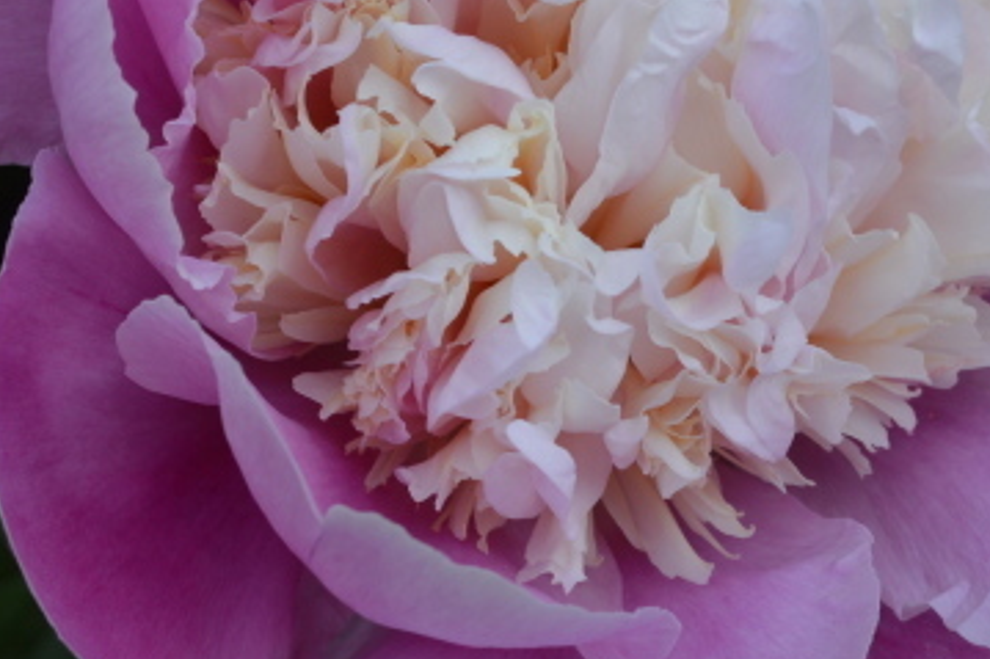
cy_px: 156
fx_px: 4700
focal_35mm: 171
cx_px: 637
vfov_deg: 8.0
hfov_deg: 12.0
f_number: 8
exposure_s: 1/125
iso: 125
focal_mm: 40
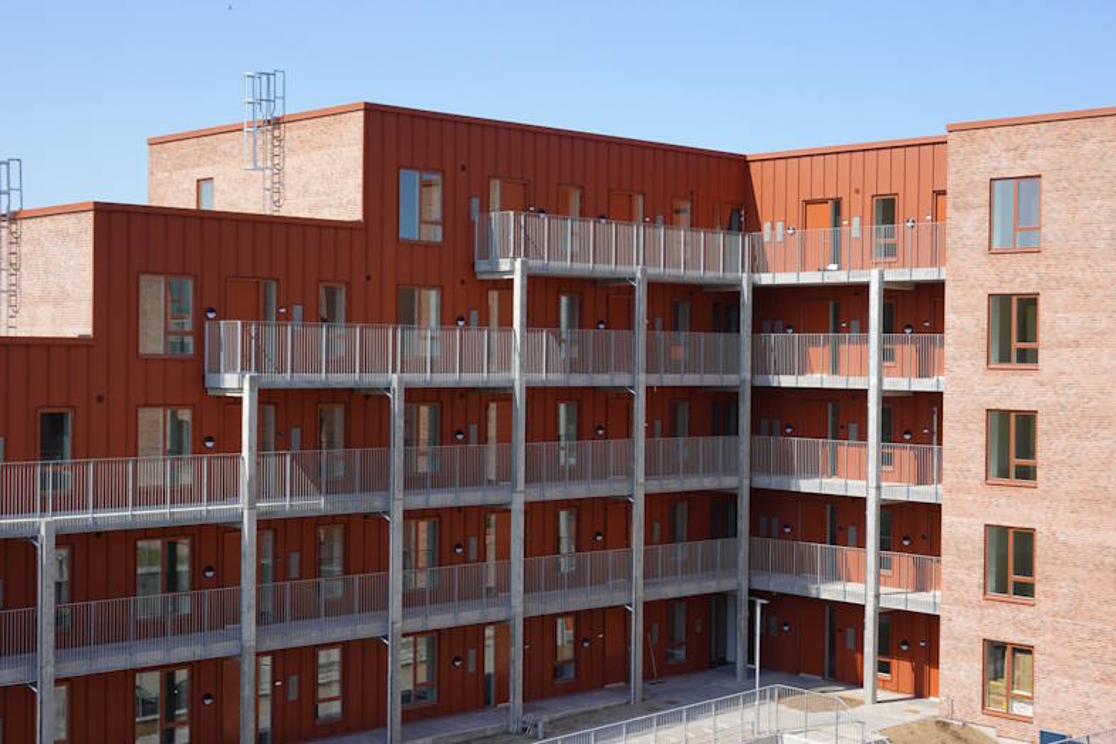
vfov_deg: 24.6
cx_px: 558
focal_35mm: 55
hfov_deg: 36.2
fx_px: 1705
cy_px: 372
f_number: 5.6
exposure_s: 1/320
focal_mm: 20.26
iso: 100
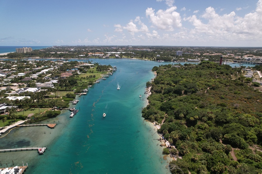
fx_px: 160
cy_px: 87
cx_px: 131
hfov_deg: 78.6
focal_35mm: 22
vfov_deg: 57.2
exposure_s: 1/125
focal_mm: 8.38
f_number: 2.8
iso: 100
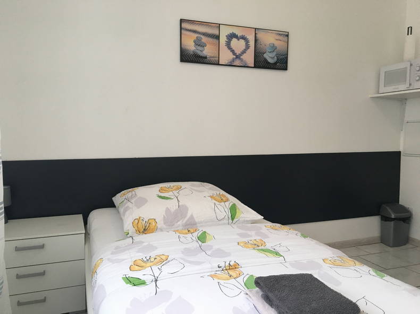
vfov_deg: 48.2
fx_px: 352
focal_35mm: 29
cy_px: 157
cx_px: 210
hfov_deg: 61.7
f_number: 2.2
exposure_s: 1/33
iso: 125
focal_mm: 4.15
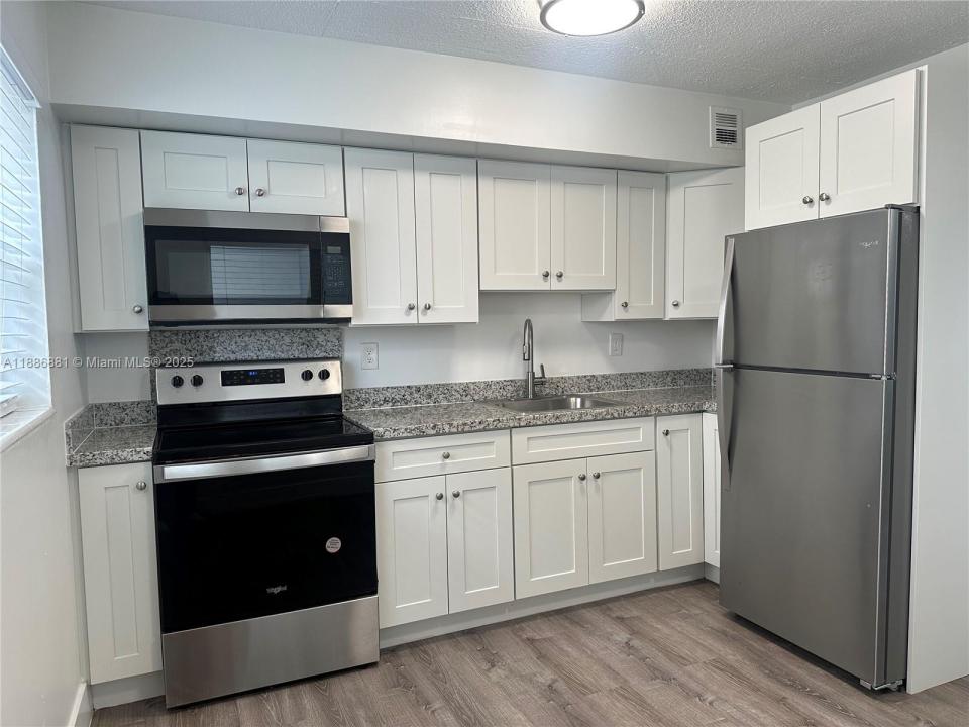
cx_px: 484
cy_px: 364
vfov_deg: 56.8
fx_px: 672
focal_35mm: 24
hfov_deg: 71.6
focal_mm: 6.86
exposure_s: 1/120
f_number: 1.78
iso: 100
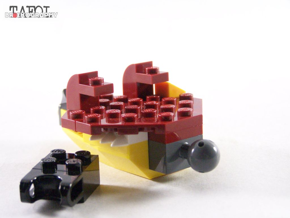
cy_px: 109
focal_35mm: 82
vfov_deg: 18.0
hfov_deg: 23.8
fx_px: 687
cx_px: 145
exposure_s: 1/60
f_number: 3.2
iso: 400
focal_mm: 13.7
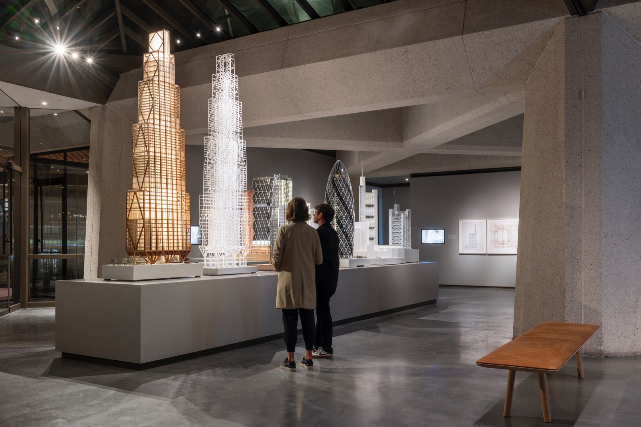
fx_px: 596
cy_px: 214
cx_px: 320
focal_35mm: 34
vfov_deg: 39.4
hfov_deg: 56.5
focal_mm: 33.5
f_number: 11
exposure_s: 1
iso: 64
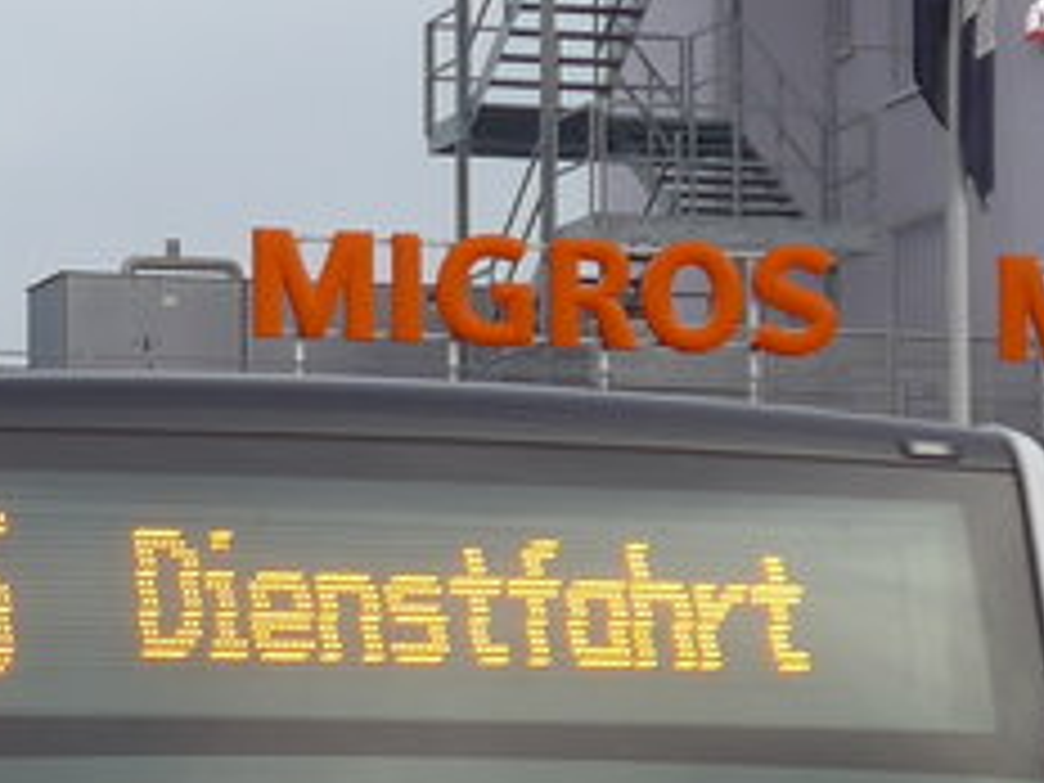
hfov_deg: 8.3
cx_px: -50
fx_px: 7178
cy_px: 752
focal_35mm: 238
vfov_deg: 6.2
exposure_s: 1/125
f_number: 3
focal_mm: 9.5
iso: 80
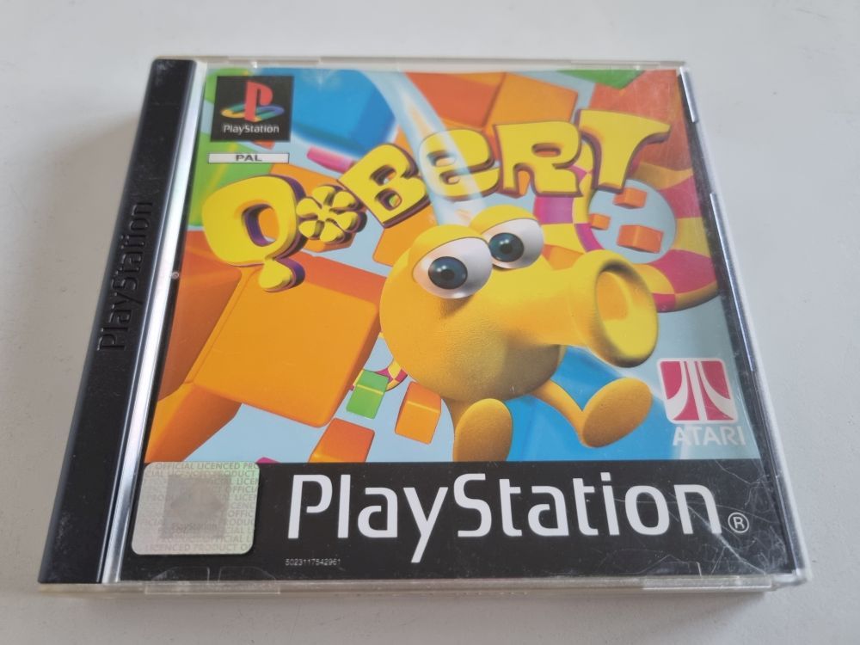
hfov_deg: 67.3
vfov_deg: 53.1
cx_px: 430
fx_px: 646
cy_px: 322
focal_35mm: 26
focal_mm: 5.4
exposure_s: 1/50
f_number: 1.8
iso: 250
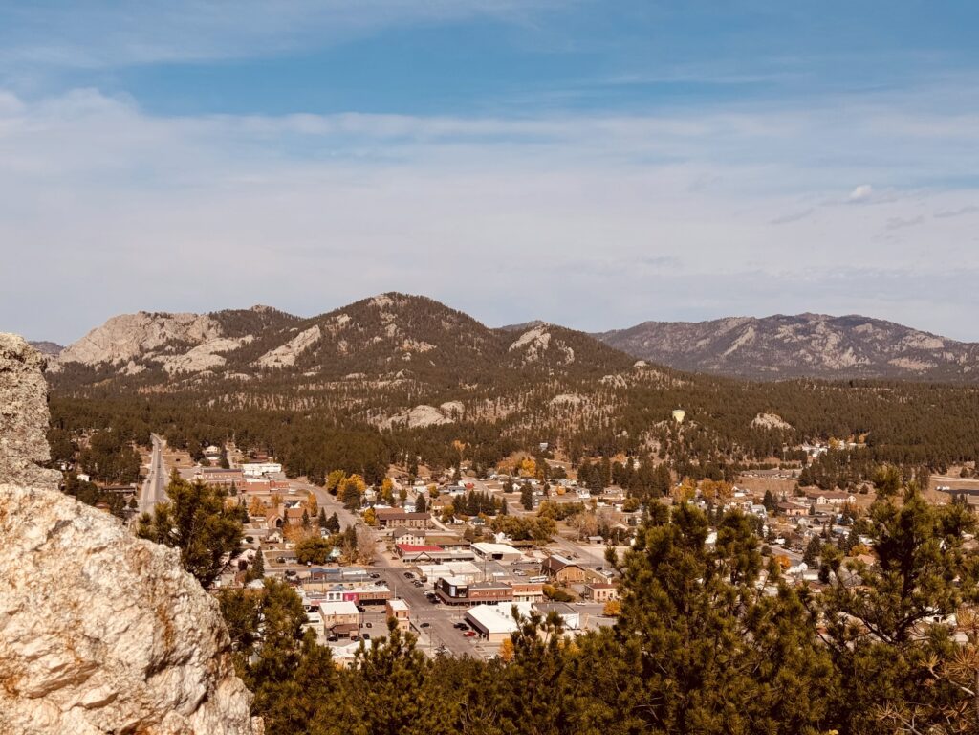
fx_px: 1358
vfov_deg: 30.3
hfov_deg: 39.7
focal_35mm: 48
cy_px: 368
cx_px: 490
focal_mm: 6.76
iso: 64
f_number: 1.78
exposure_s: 1/6410
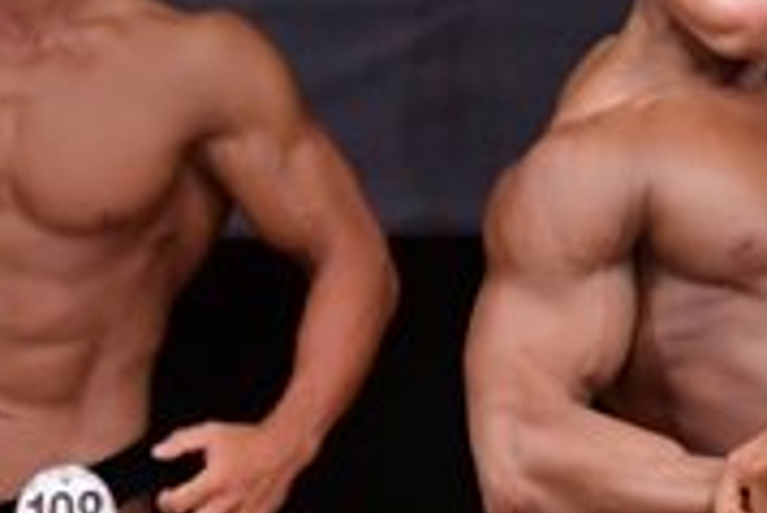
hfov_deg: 1.6
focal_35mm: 1306
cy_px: 660
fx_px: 27847
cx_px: -295
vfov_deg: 1.1
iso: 5000
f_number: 5.6
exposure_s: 1/400
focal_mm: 200
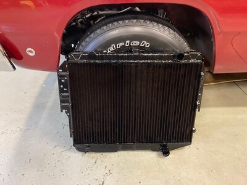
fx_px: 200
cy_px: 92
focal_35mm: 28
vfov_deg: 49.7
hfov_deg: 63.4
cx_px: 124
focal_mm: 3.99
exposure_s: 1/30
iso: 500
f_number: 1.8
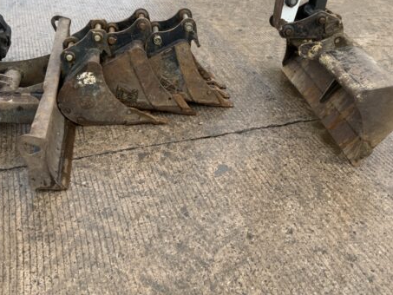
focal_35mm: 41
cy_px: 88
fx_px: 466
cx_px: 214
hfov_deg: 45.7
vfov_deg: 34.7
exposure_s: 1/122
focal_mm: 3
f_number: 1.8
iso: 20
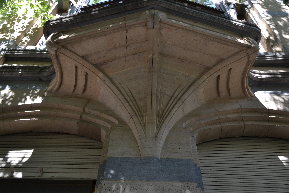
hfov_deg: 35.6
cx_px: 155
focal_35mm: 56
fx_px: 450
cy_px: 88
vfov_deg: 24.2
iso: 180
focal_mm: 32
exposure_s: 1/125
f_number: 5.6
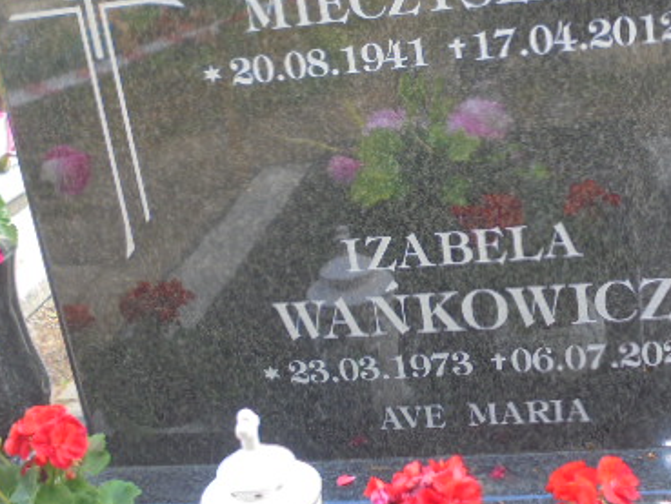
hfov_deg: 32.6
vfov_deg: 24.6
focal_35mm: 59
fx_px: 1144
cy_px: 136
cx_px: 389
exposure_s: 1/50
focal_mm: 6.1
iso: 100
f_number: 4
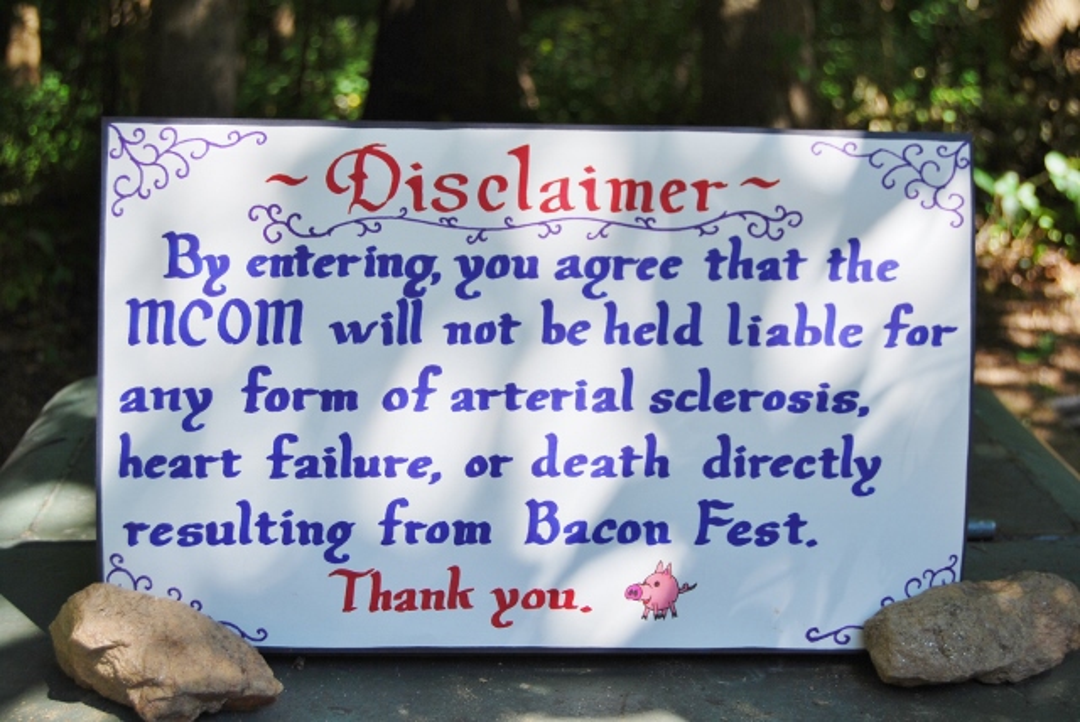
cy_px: 361
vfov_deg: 20.2
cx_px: 540
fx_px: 2027
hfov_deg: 29.8
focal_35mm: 68
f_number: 6.3
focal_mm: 45
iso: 100
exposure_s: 1/160
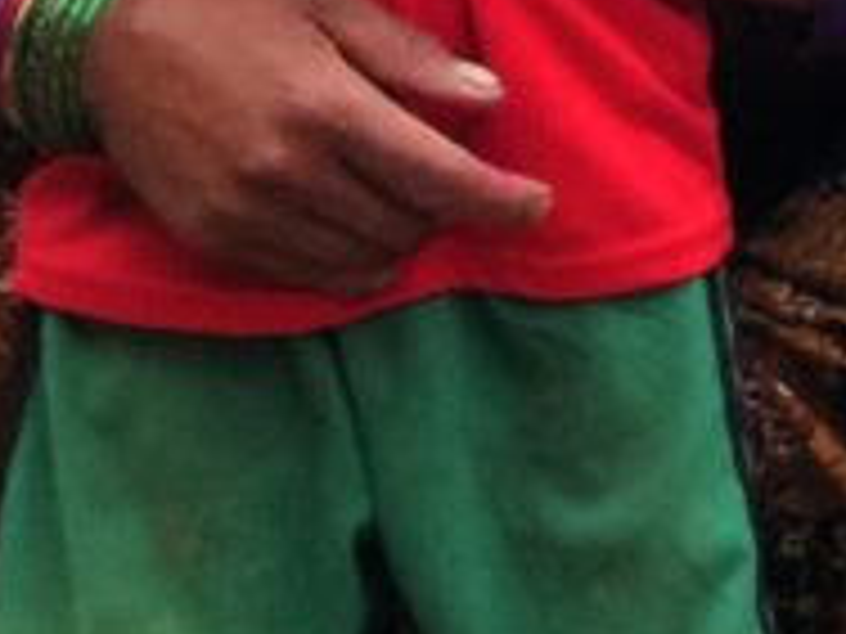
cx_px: 2020
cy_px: -155
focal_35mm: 186
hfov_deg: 9.5
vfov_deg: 7.9
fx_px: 4546
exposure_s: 1/314
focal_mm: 3.85
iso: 80
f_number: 2.8
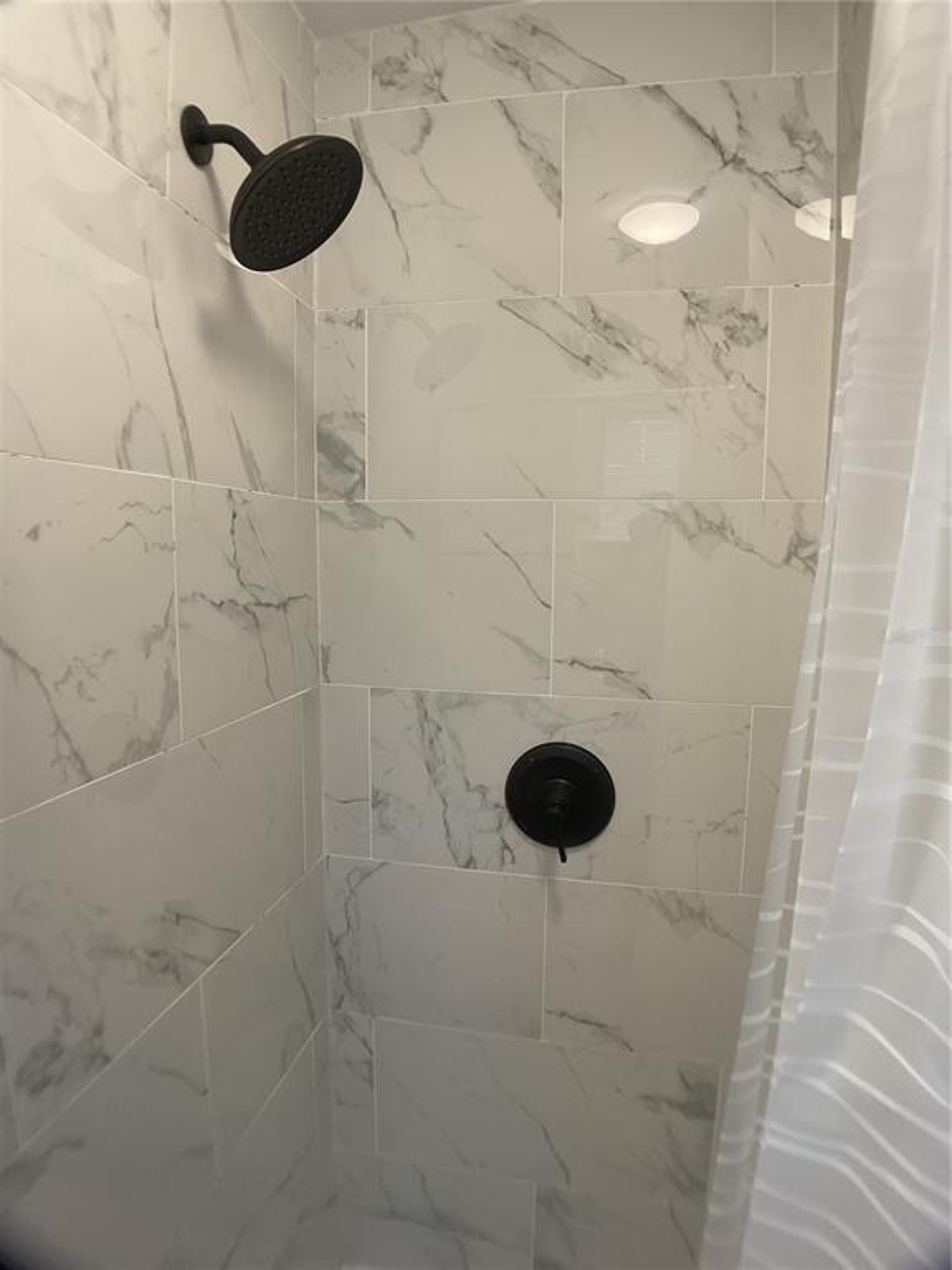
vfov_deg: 61.7
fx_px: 1063
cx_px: 476
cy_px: 635
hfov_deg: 48.2
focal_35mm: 29
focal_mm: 3
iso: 50
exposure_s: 1/60
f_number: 1.8
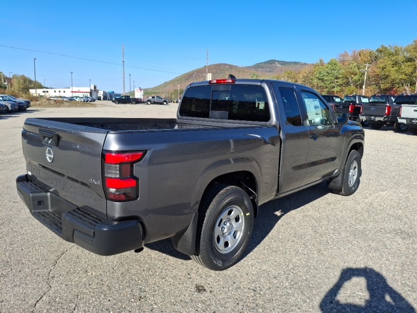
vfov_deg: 54.9
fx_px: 301
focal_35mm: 25
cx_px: 208
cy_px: 156
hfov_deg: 69.4
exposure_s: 1/1095
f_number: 1.8
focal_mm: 4.69
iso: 30
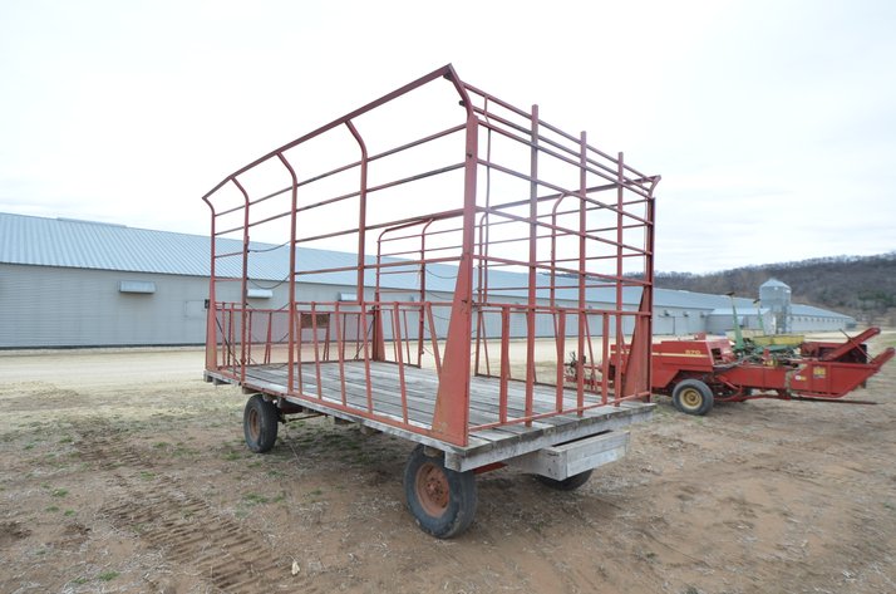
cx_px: 448
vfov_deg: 63.0
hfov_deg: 85.5
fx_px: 484
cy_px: 297
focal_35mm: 20
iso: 200
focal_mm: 13
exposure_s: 1/125
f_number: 5
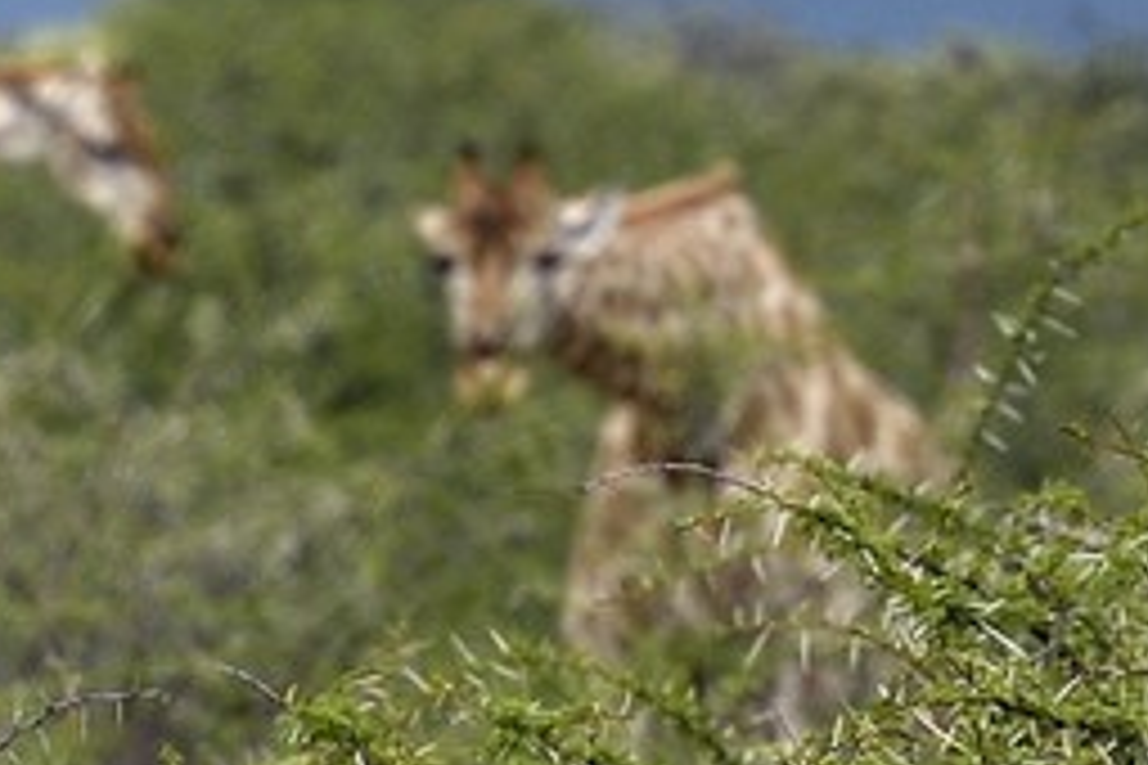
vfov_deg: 0.8
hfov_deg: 1.2
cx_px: -1864
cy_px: 1256
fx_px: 56024
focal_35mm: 1757
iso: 400
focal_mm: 280
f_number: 9
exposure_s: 1/1250
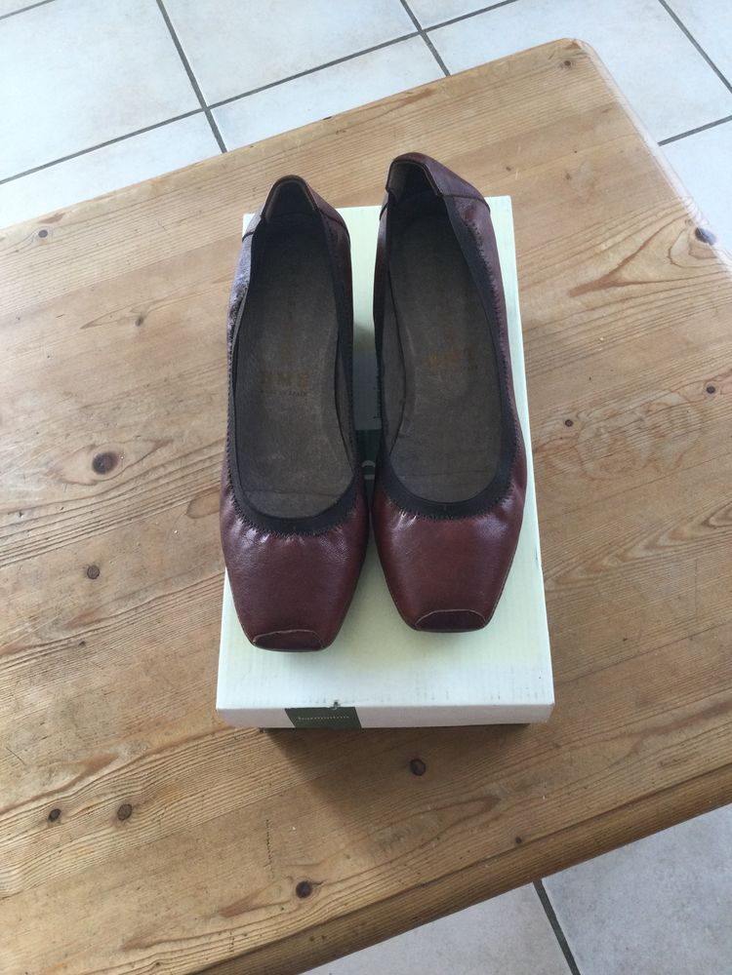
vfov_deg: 58.4
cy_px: 488
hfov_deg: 45.4
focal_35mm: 31
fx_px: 874
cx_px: 366
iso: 32
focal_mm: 3.3
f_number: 2.4
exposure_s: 1/33
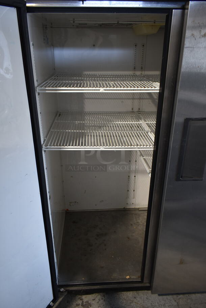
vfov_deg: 67.3
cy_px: 154
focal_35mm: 27
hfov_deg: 48.0
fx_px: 231
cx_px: 103
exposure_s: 1/30
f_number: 3.5
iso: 640
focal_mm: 18
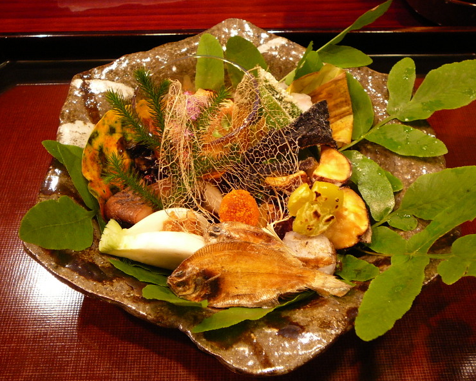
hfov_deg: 49.1
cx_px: 252
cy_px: 193
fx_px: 521
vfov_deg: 40.1
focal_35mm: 37
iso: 200
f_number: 2.8
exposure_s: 1/8
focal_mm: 5.2
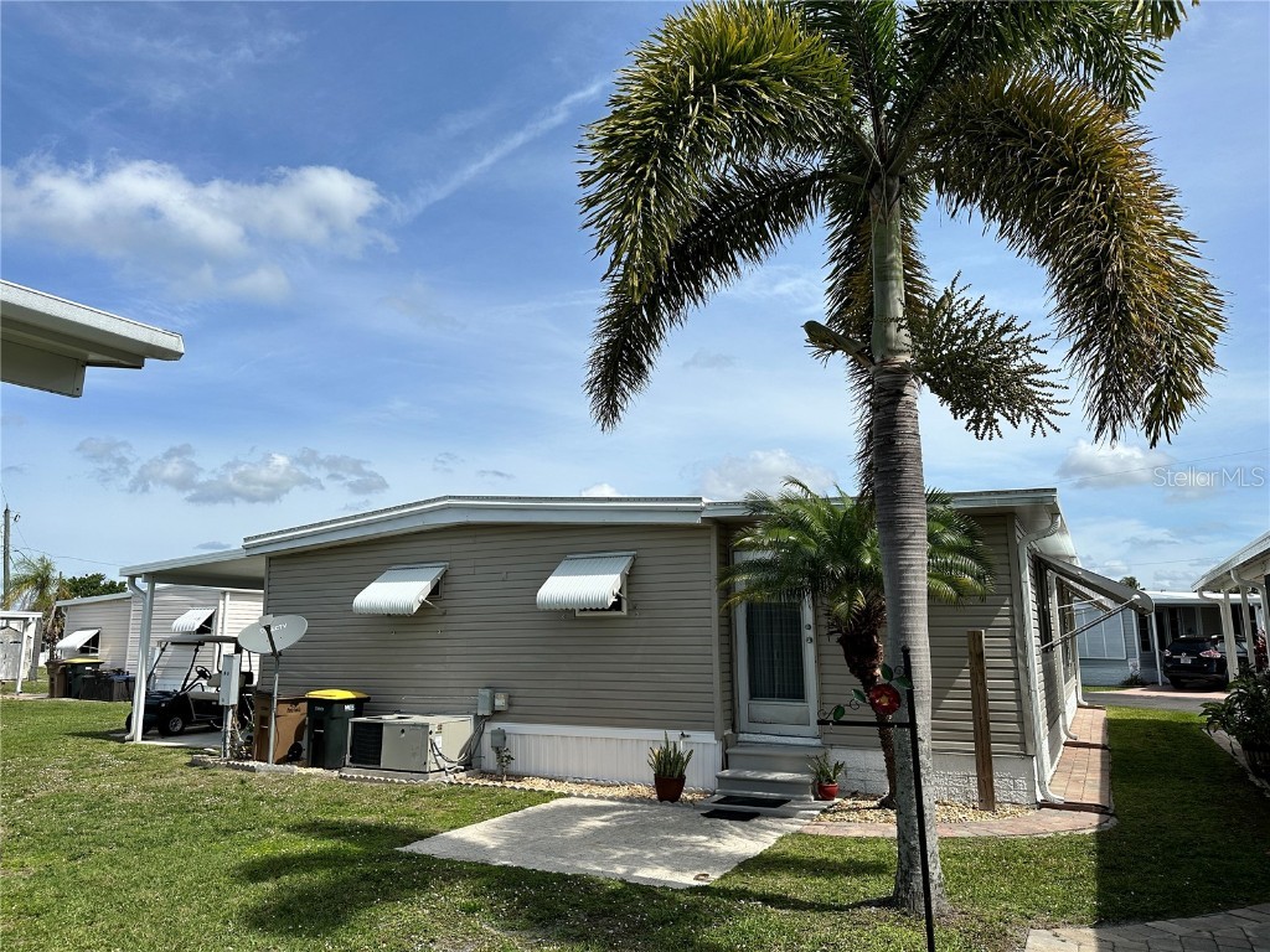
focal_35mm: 24
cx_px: 635
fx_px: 881
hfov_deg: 71.6
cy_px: 476
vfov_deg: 56.8
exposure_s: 1/7042
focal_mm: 6.86
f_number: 1.78
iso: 80
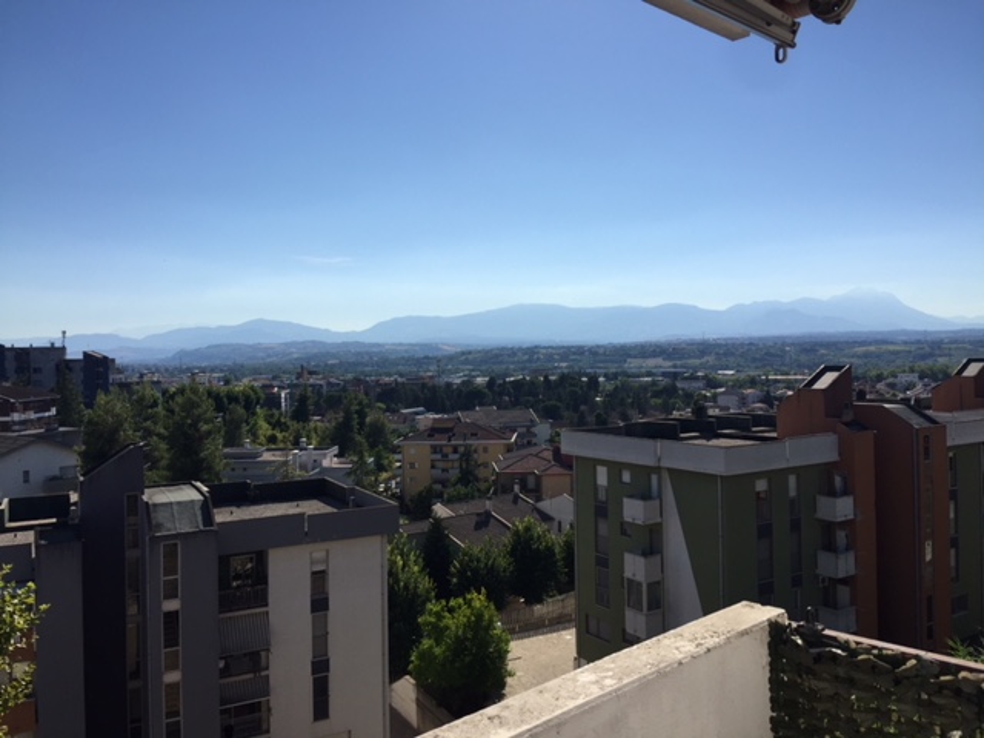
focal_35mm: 29
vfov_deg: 48.2
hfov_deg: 61.7
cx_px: 492
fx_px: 824
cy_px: 369
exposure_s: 1/3597
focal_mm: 4.15
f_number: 2.2
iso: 32
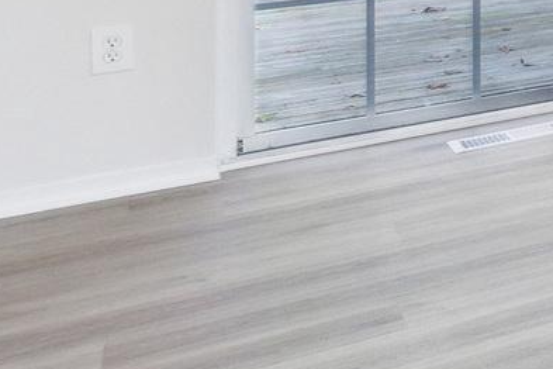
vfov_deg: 16.3
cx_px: 1365
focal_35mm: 73
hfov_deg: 14.7
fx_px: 1121
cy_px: -249
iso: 800
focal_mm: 14
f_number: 6.3
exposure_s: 1/25
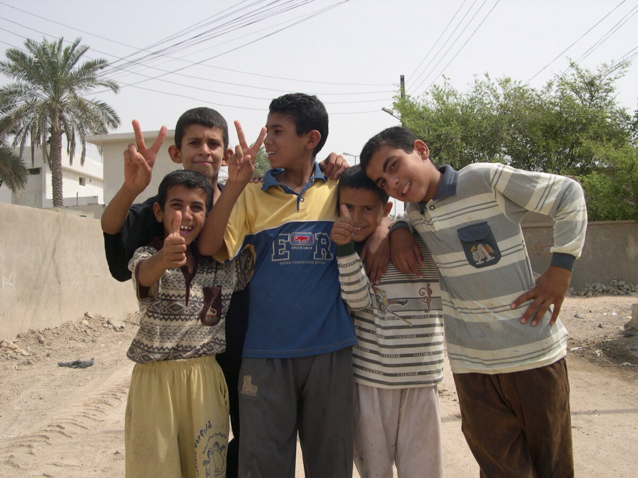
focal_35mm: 38
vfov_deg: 37.7
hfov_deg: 49.0
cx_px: 319
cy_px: 239
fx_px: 700
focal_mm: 8
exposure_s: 1/172
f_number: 7.6
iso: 100
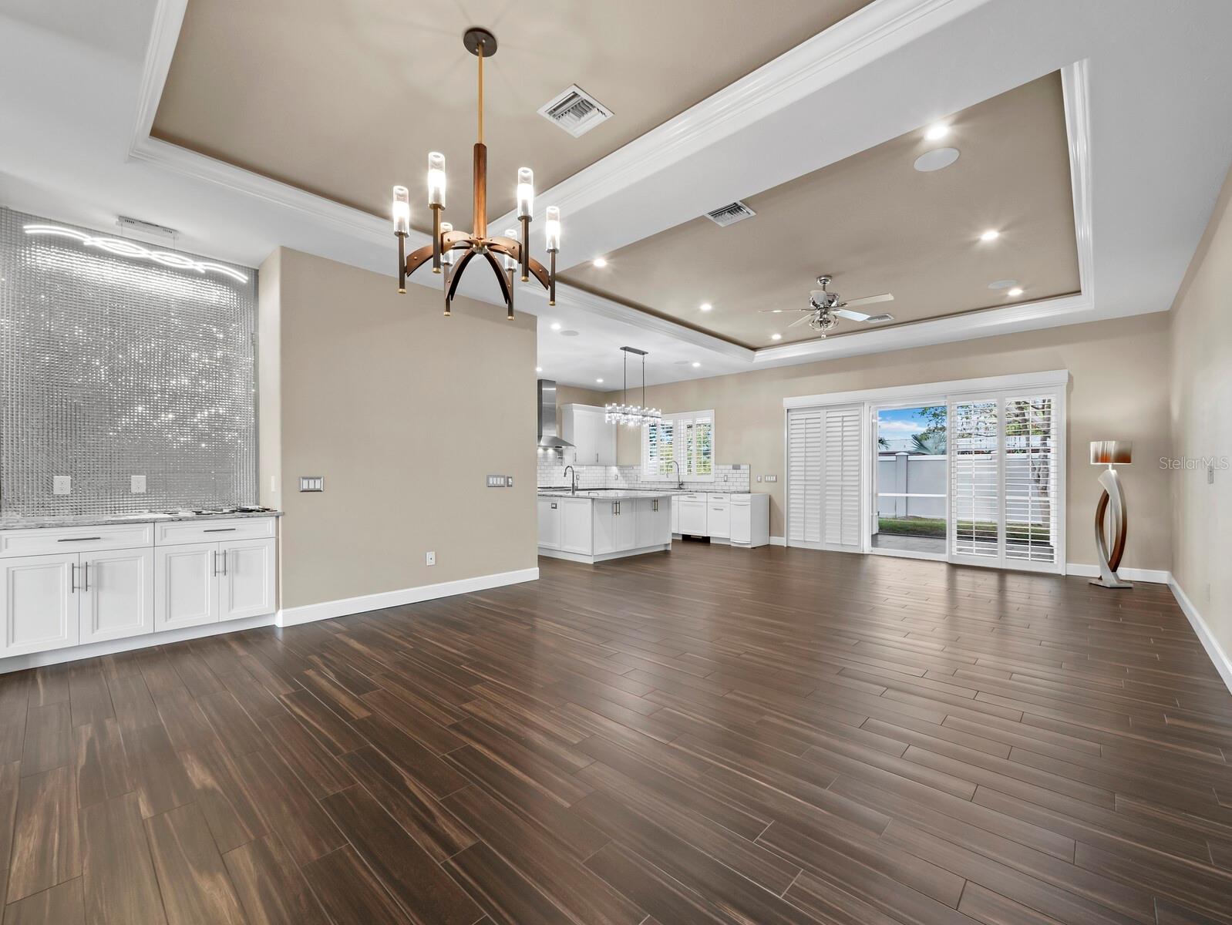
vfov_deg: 85.7
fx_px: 498
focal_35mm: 14
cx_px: 616
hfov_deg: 102.0
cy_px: 462
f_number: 11
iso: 320
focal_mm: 7
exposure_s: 1.3
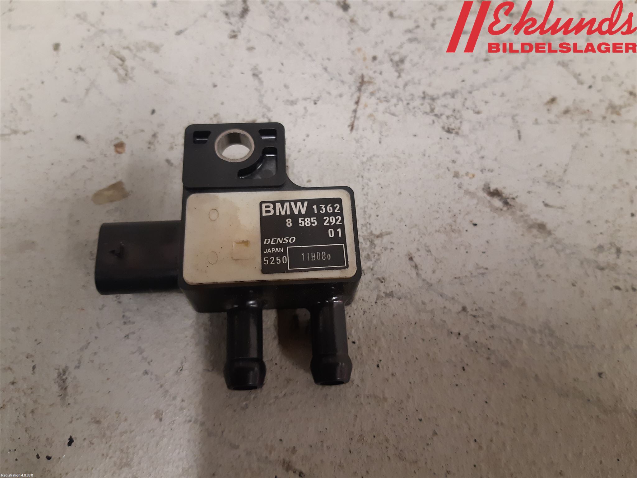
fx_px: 478
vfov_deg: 53.1
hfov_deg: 67.3
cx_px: 318
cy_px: 239
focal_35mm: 26
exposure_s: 1/50
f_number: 1.7
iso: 200
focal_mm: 3.93
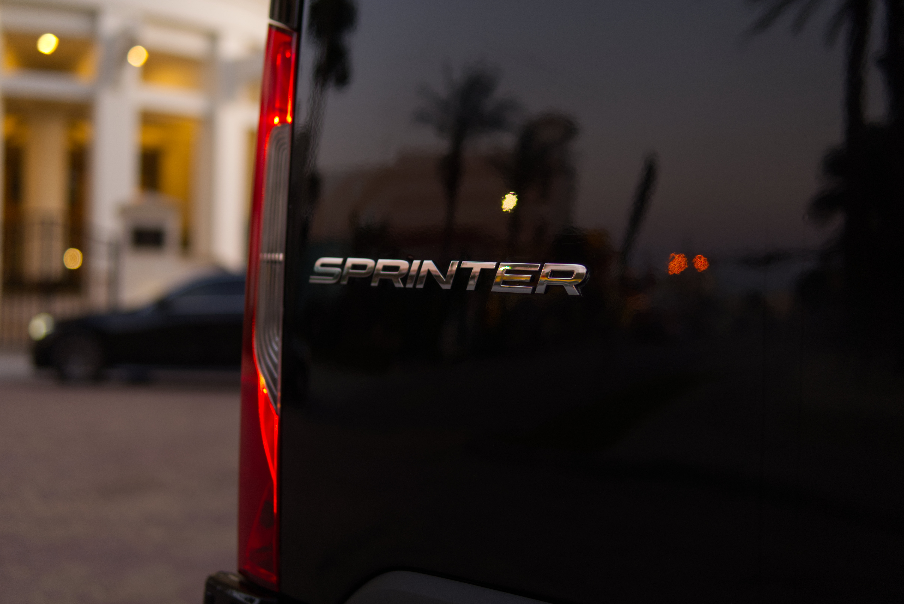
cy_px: 302
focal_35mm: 45
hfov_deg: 43.6
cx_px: 452
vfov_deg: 29.9
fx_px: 1131
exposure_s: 1/200
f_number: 1.8
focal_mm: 30
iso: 250
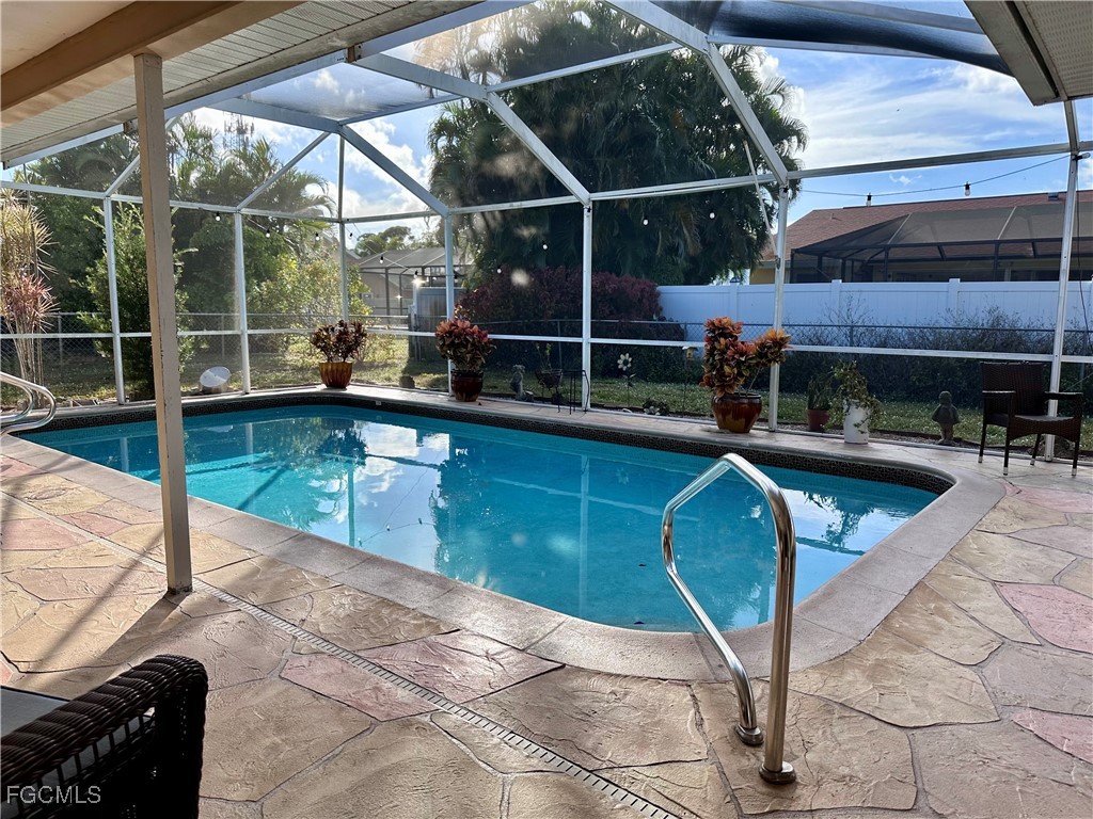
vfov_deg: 56.8
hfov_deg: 71.6
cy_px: 410
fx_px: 758
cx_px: 546
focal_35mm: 24
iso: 80
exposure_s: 1/1562
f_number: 1.78
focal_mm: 6.86
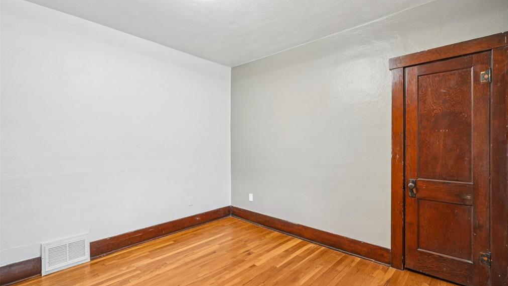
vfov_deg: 63.3
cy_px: 142
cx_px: 257
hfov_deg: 95.2
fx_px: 232
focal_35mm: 17
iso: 800
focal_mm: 10.8
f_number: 8
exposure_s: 1/2.5
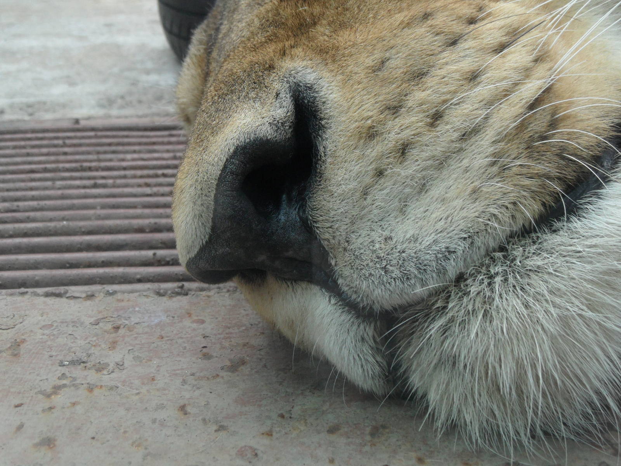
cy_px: 233
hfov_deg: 38.2
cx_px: 310
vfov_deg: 29.1
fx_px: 897
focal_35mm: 50
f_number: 3.8
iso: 200
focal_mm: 8.2
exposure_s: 1/180
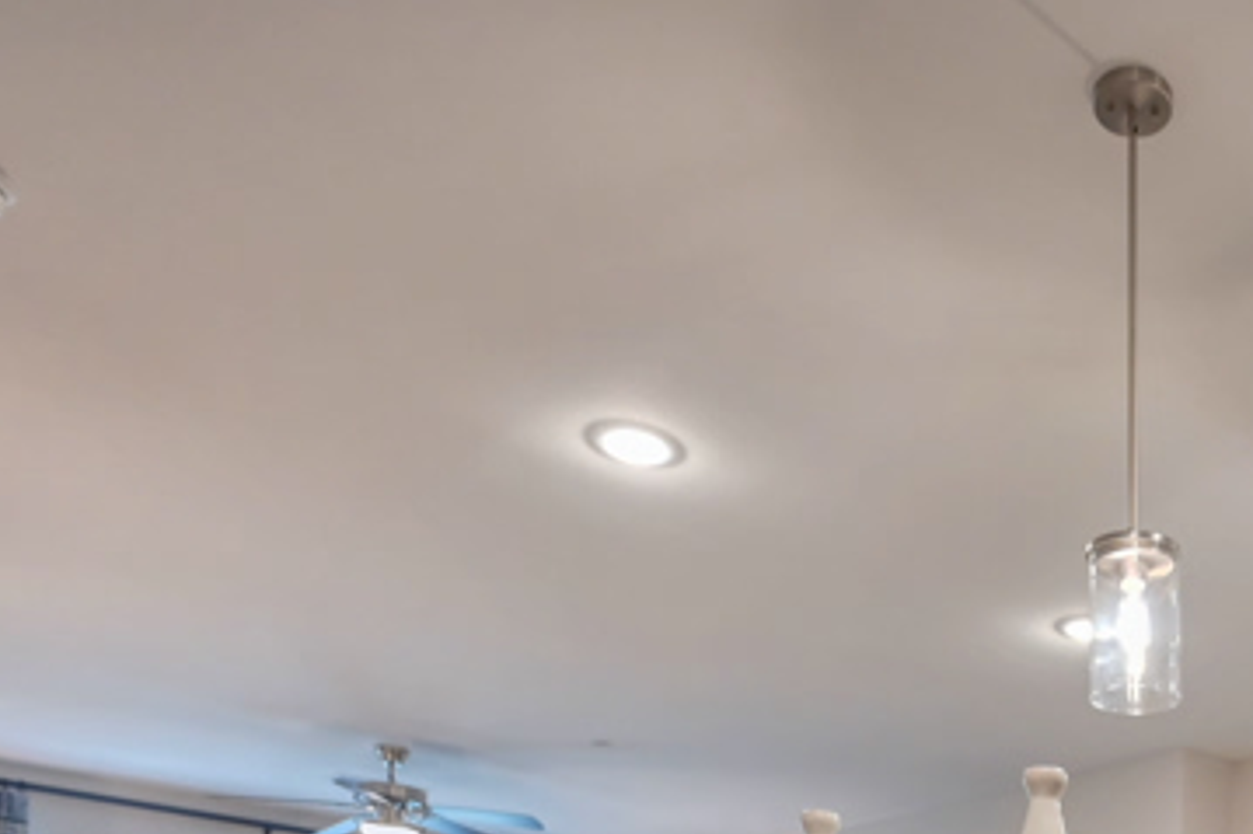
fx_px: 1357
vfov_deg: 27.0
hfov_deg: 44.6
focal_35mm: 39
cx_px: 1152
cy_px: 1159
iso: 2000
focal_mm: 14
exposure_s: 1/125
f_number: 4
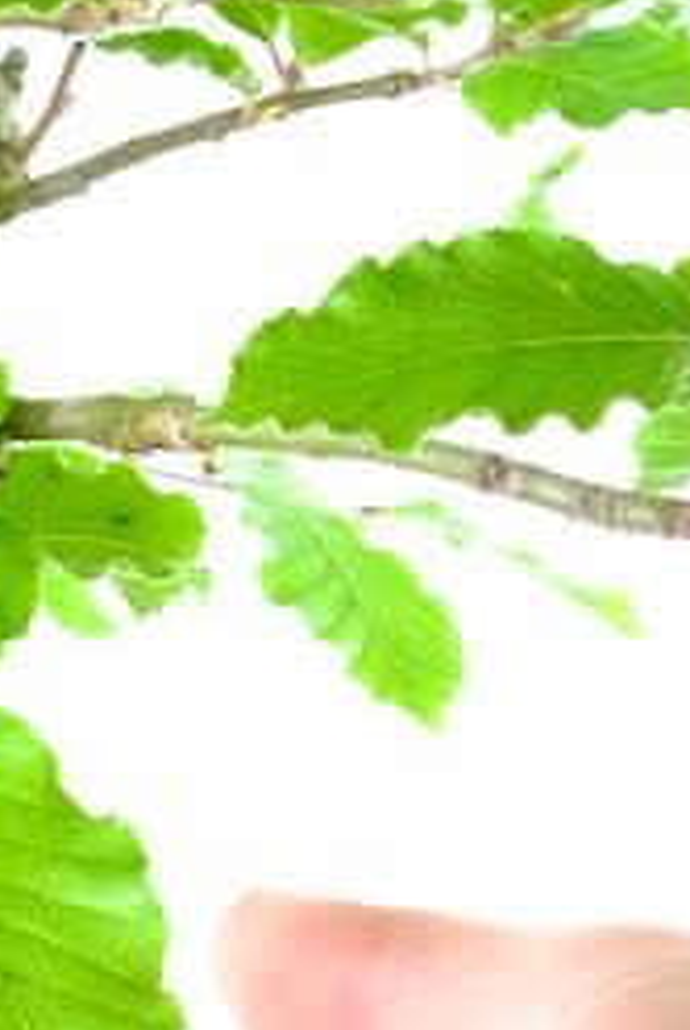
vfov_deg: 6.8
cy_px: 174
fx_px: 8715
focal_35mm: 304
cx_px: -956
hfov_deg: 4.4
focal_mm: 39.3
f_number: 8
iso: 3200
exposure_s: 1/30
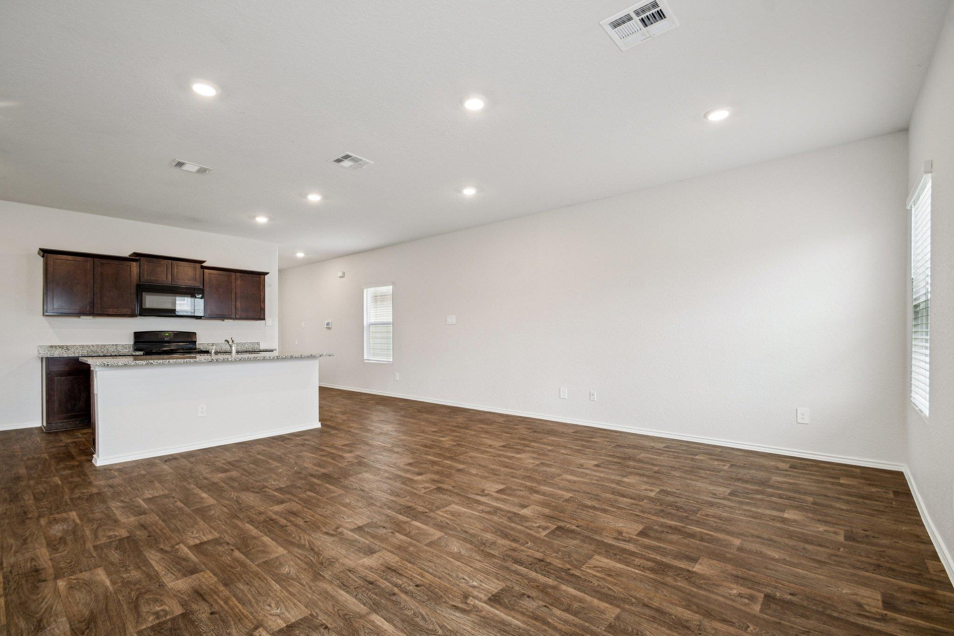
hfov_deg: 100.4
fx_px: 397
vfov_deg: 77.3
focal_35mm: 15
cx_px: 477
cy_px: 318
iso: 400
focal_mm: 10
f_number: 8
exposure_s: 1/13
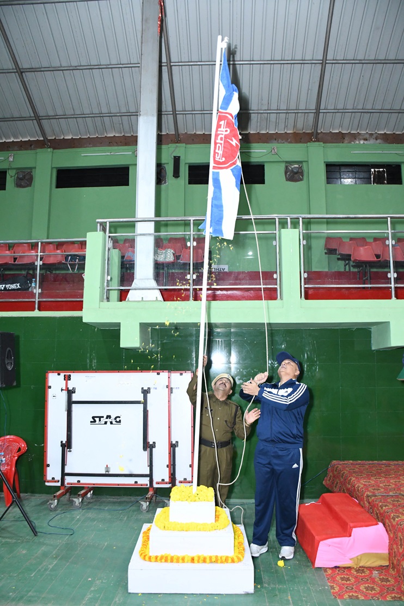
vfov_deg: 67.4
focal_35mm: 27
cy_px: 303
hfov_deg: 47.9
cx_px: 202
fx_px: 454
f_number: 4.5
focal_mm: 18
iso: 3200
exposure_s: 1/160
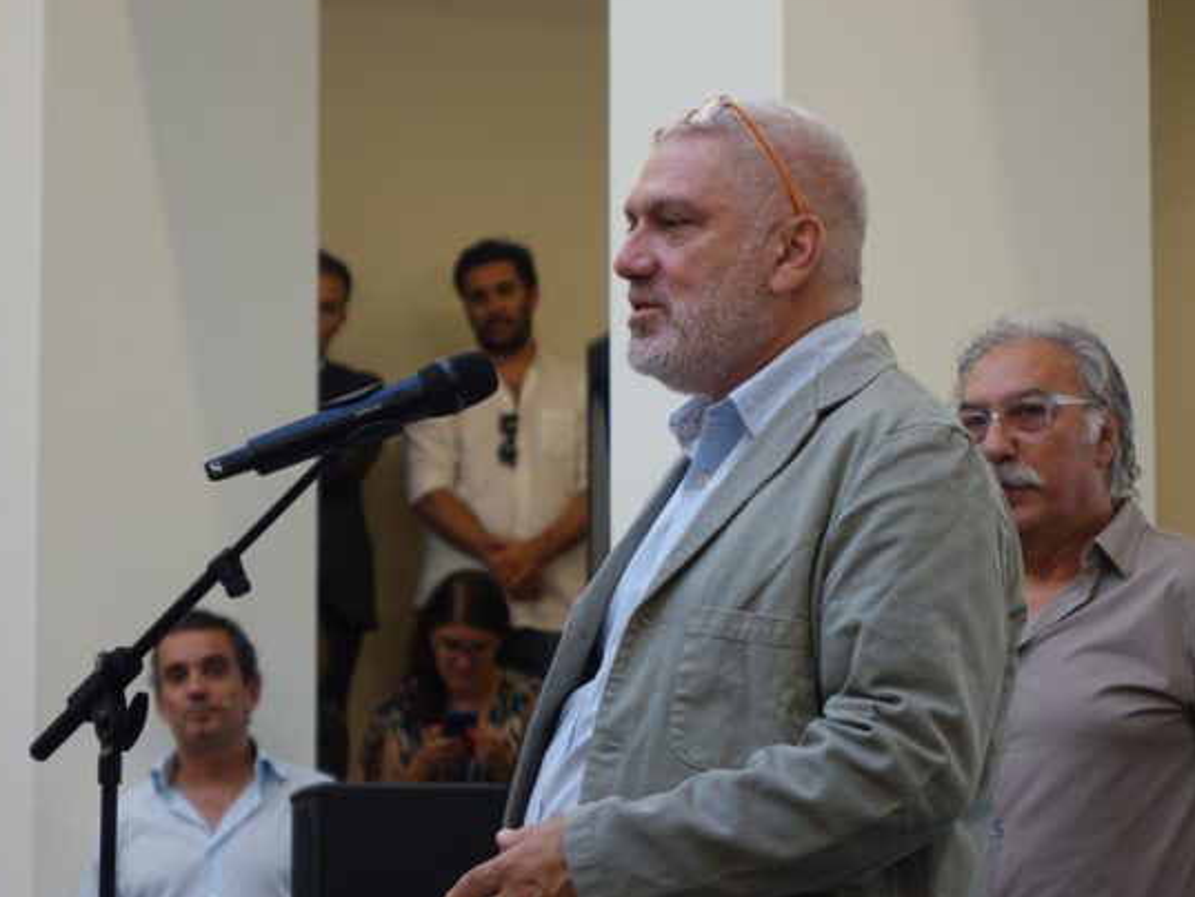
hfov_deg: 12.9
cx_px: 702
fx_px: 5284
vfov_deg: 9.7
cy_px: 409
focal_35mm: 153
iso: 250
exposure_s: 1/125
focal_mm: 43.62
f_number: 2.8
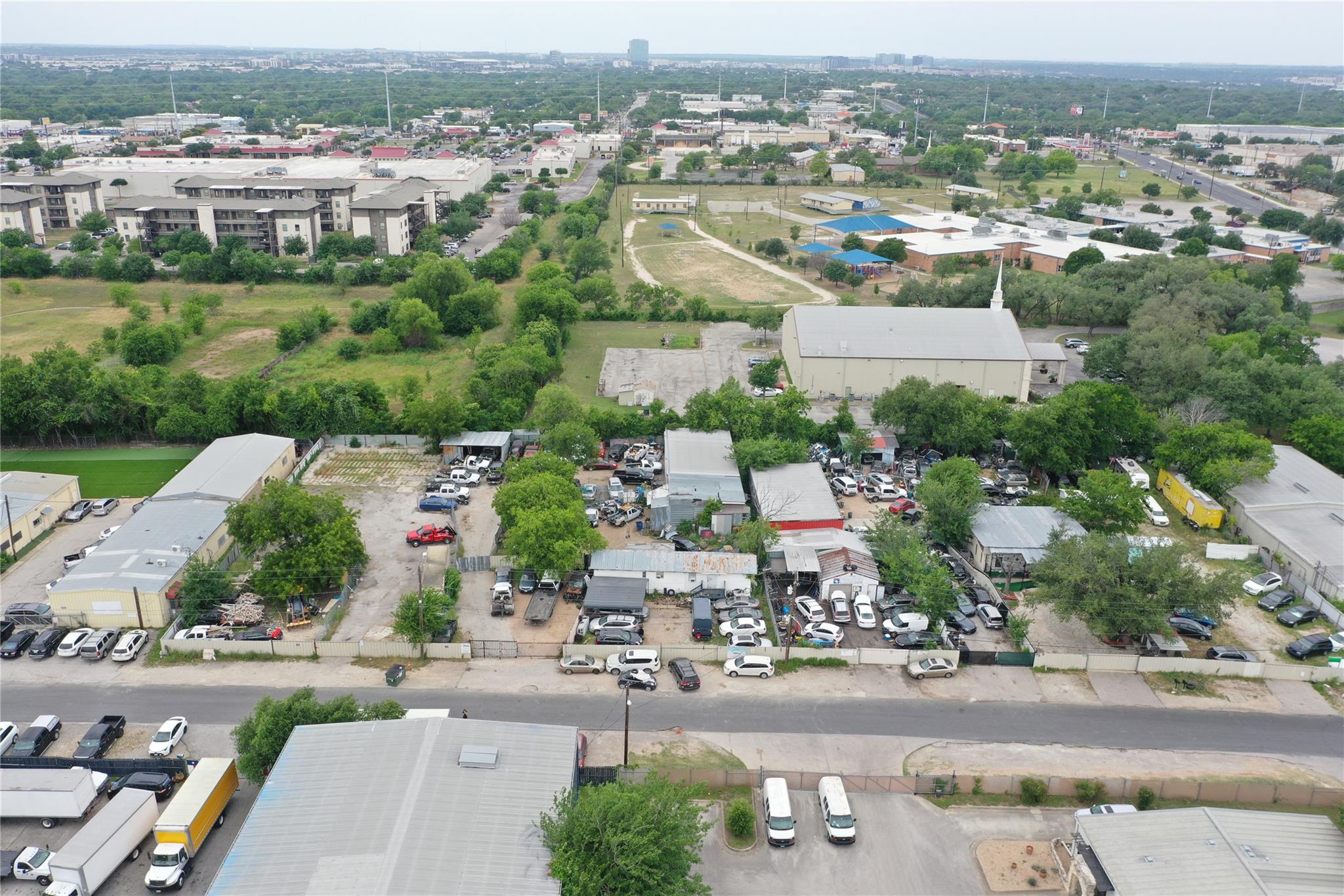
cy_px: 448
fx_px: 1045
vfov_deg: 46.4
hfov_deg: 65.5
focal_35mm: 28
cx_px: 672
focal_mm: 10.26
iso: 100
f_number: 5
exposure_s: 1/320
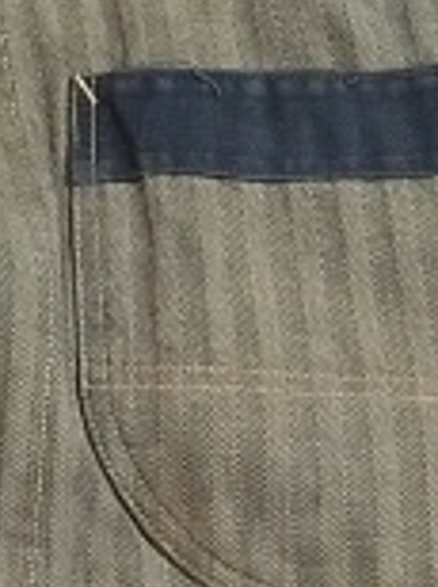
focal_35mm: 152
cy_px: -114
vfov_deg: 12.7
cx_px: -126
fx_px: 2572
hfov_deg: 9.6
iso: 400
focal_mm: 6.9
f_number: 4.1
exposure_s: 1/10
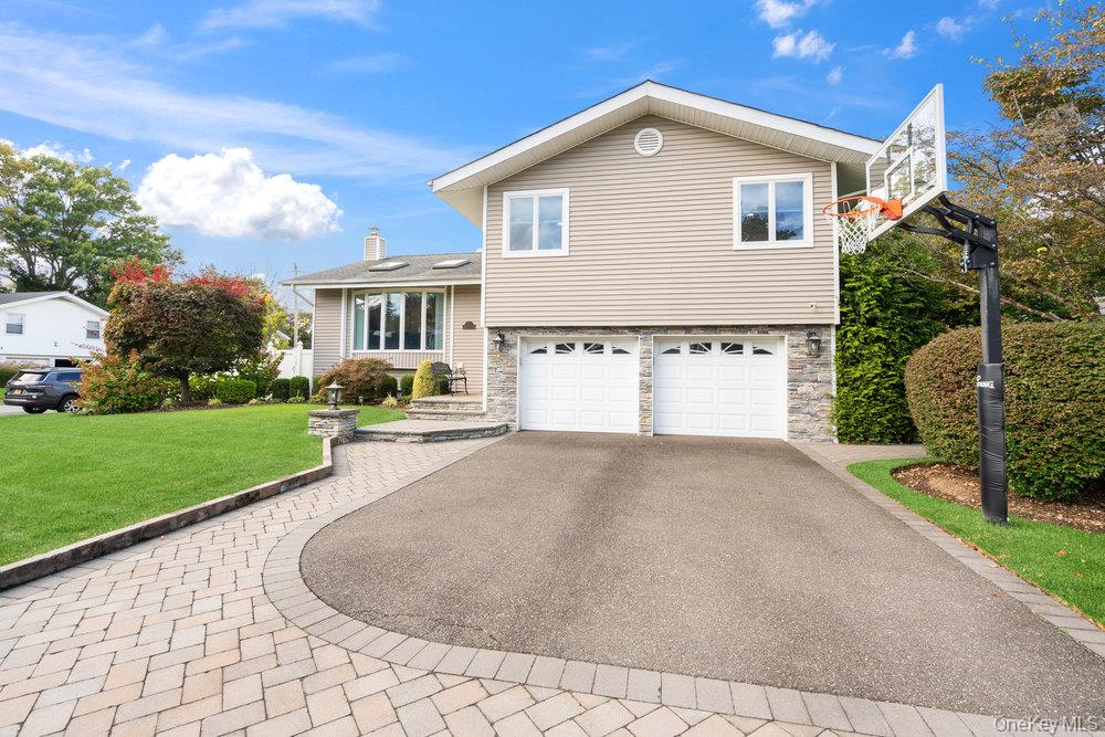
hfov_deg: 96.7
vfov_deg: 73.8
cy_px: 368
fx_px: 491
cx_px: 552
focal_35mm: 16
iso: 640
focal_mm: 16
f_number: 7.1
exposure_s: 1/320
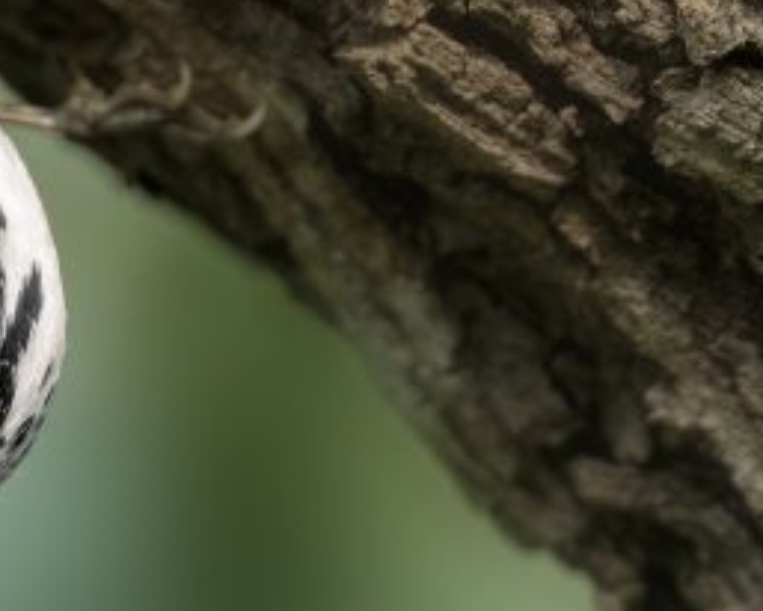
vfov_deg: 0.8
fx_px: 41514
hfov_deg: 1.1
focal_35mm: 1837
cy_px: 298
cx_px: -419
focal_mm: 420
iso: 1600
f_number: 4
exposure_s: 1/1600
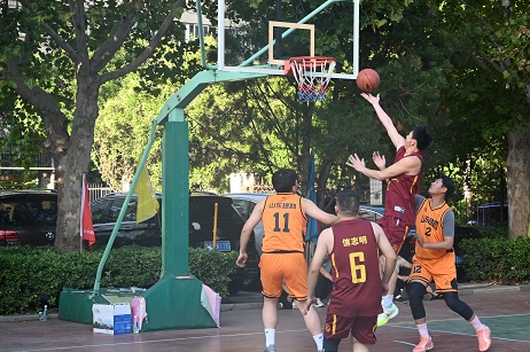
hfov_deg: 23.5
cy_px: 178
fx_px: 1265
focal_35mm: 86
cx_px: 360
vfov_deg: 15.9
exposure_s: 1/250
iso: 250
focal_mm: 63
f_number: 4
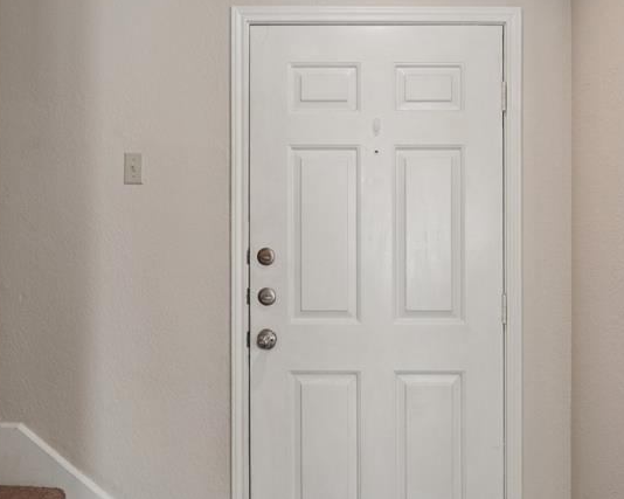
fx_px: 525
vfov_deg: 50.8
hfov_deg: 60.9
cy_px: 237
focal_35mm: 28
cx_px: 375
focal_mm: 15.8
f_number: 8
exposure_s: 1/50
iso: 400
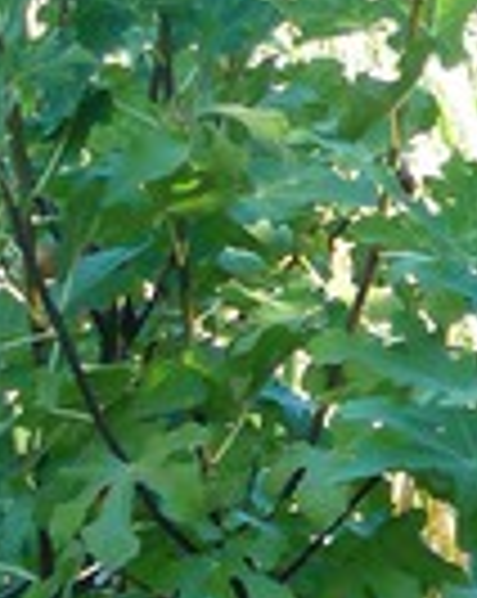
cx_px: 1215
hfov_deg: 5.0
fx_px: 5271
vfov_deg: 6.5
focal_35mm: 298
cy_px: 706
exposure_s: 1/60
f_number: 3.2
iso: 200
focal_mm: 11.3
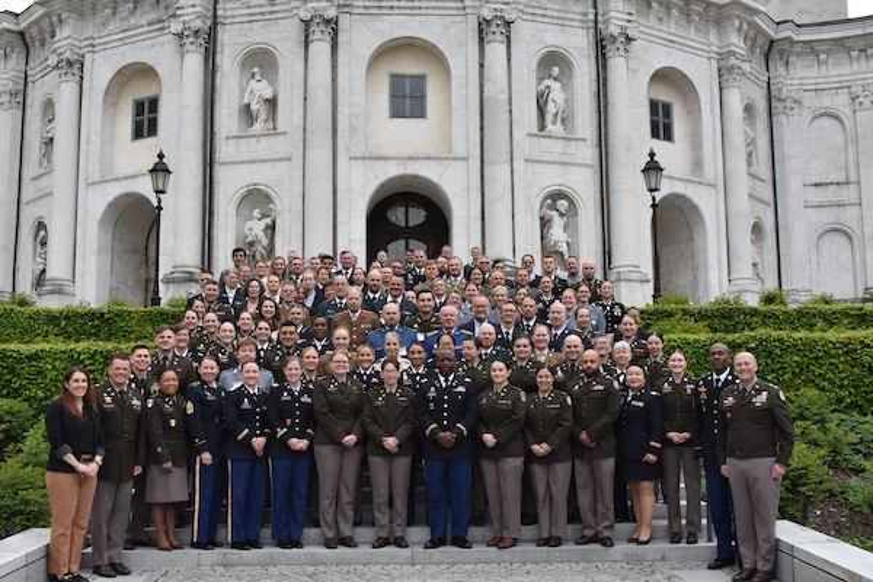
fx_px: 946
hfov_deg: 49.6
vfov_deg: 34.2
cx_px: 436
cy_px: 291
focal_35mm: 39
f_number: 8
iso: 800
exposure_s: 1/400
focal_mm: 26
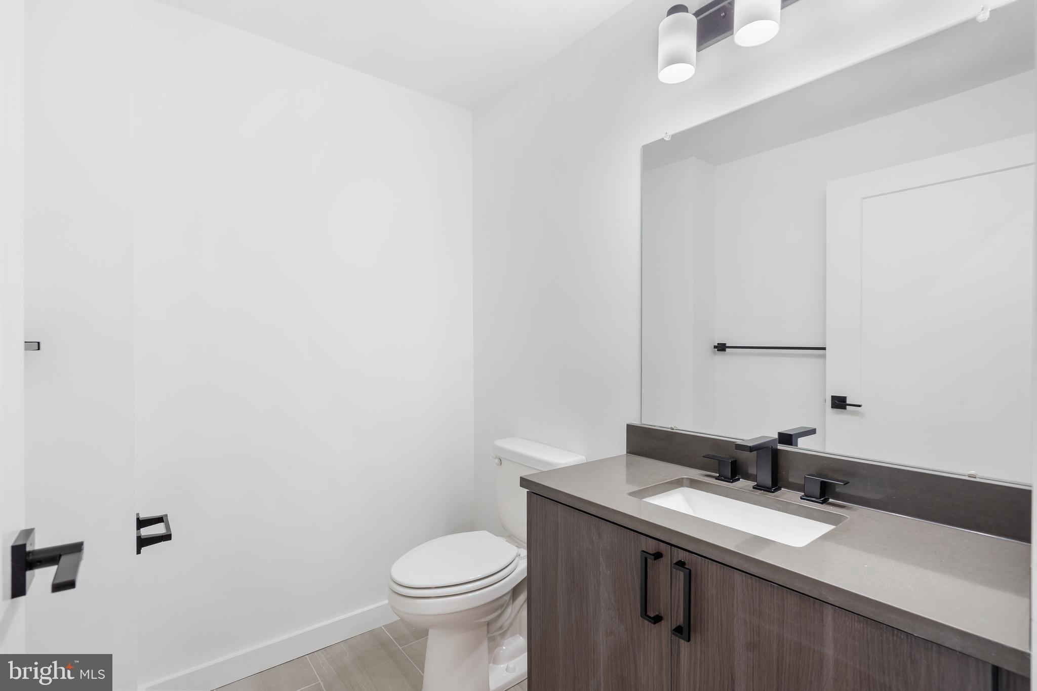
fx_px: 461
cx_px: 518
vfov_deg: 73.7
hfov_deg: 96.7
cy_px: 346
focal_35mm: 16
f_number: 8
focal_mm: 16
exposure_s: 1/4
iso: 250
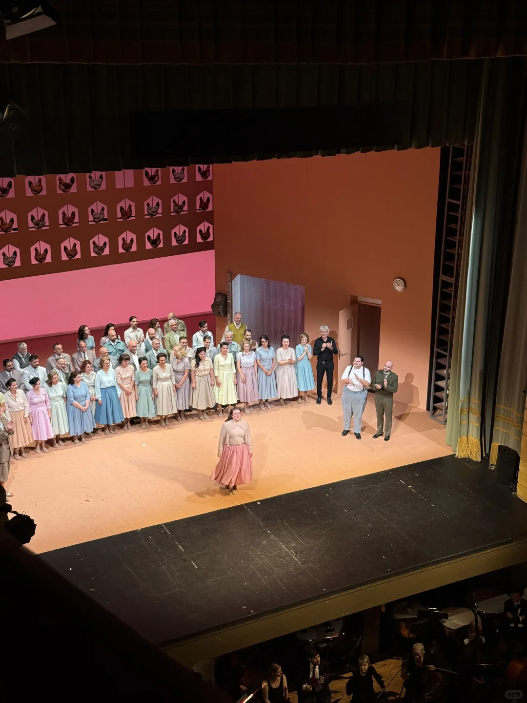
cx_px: 264
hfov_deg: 30.3
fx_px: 974
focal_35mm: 48
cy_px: 352
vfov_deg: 39.7
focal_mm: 6.76
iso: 160
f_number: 1.78
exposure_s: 1/99
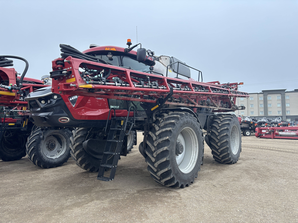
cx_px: 149
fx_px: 224
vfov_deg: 53.1
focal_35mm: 26
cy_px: 112
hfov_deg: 67.3
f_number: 1.6
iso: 125
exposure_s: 1/121
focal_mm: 5.96
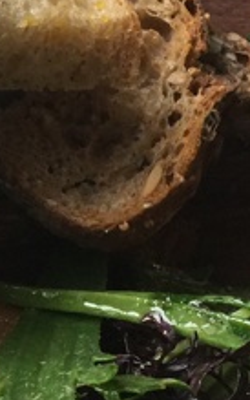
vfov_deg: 14.5
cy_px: 296
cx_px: -141
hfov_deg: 8.9
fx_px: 1569
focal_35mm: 144
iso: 40
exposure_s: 1/30
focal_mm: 4.15
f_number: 2.2
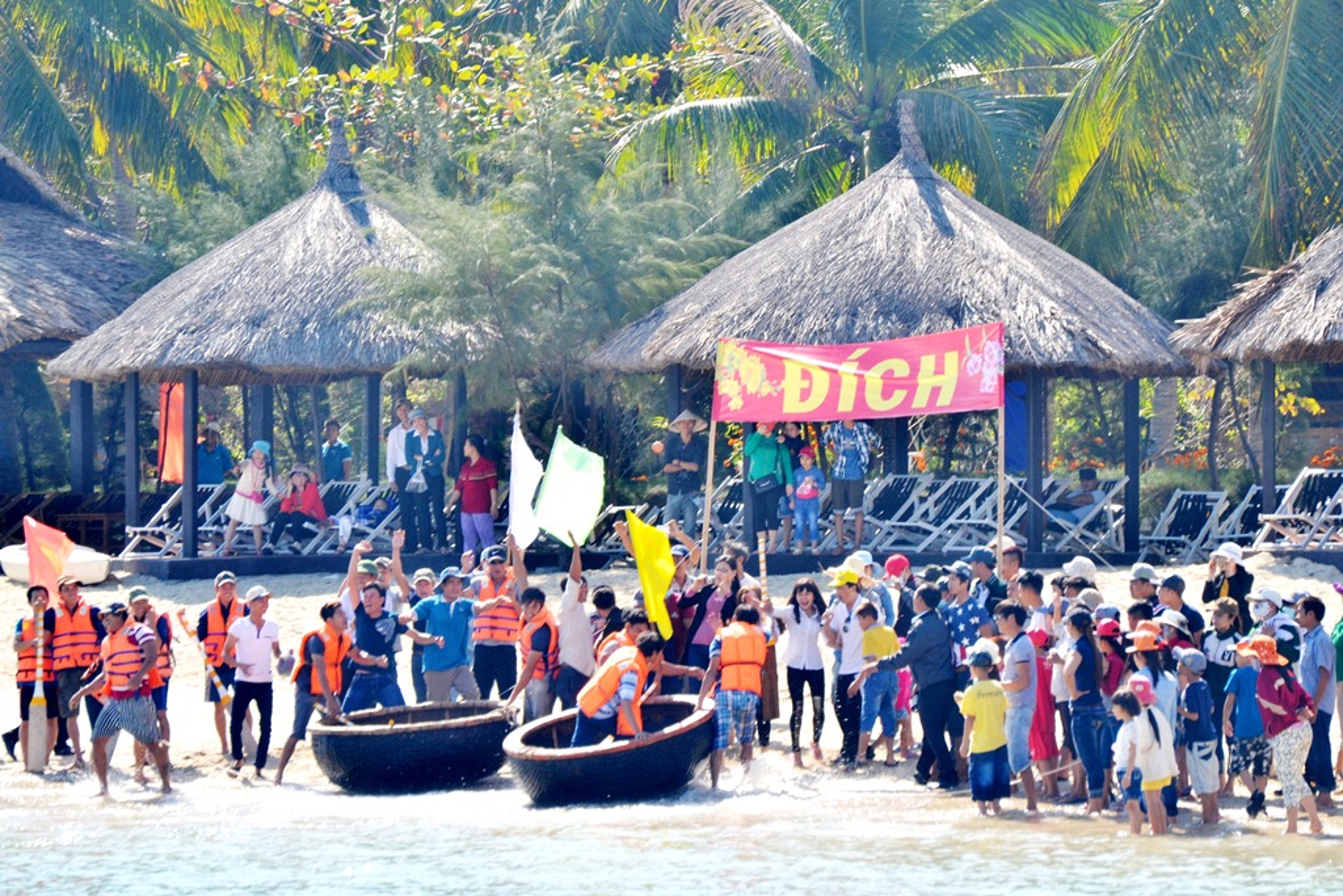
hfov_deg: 7.8
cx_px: 672
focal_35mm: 262
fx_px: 9793
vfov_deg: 5.2
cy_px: 448
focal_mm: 175
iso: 200
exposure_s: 1/200
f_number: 16
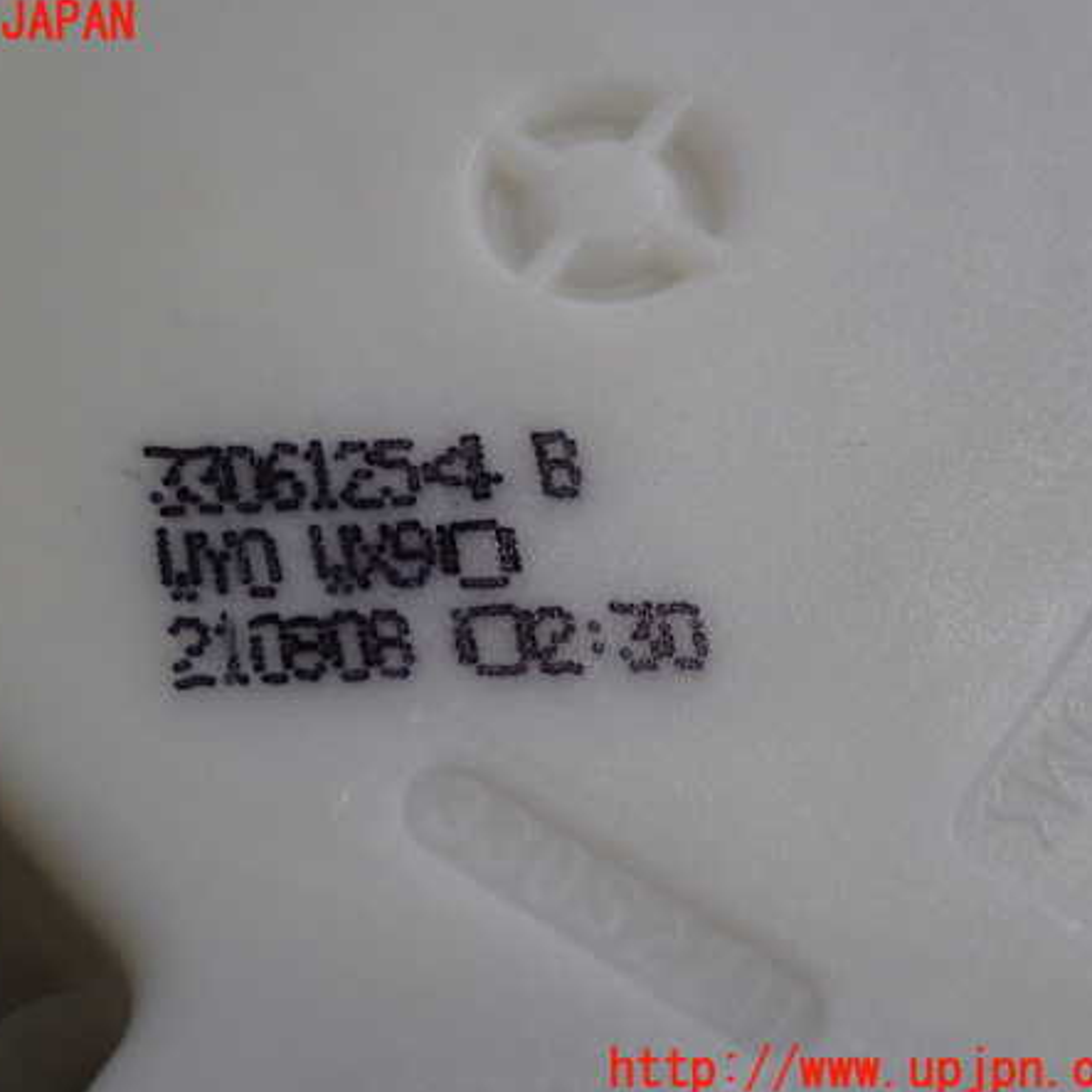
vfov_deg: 20.4
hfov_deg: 20.4
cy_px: 547
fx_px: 3034
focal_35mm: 85
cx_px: 426
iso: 800
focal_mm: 12.73
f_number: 3.9
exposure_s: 1/60
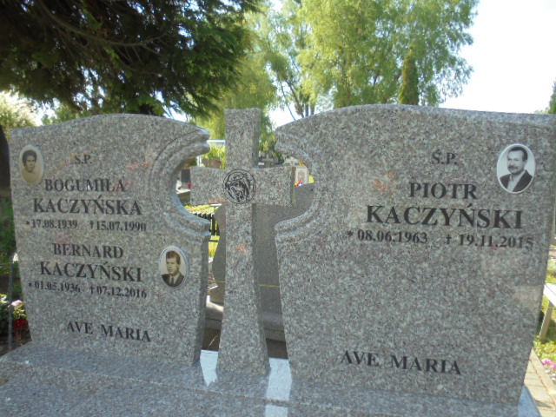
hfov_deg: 61.7
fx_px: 466
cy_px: 208
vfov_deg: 48.2
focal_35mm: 29
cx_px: 278
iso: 100
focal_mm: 5.3
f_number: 3.7
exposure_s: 1/400
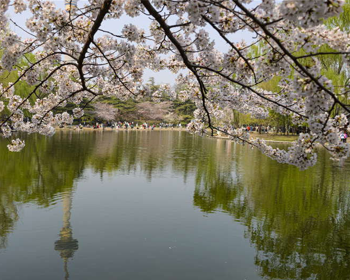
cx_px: 160
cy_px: 142
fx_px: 414
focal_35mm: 40
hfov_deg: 45.7
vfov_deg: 37.4
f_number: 5.6
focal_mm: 35
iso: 100
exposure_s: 1/400
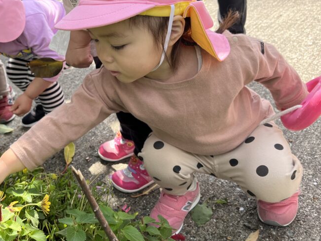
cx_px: 75
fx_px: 380
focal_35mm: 41
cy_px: 71
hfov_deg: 44.0
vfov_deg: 34.6
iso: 50
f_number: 1.6
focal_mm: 5.1
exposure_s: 1/504
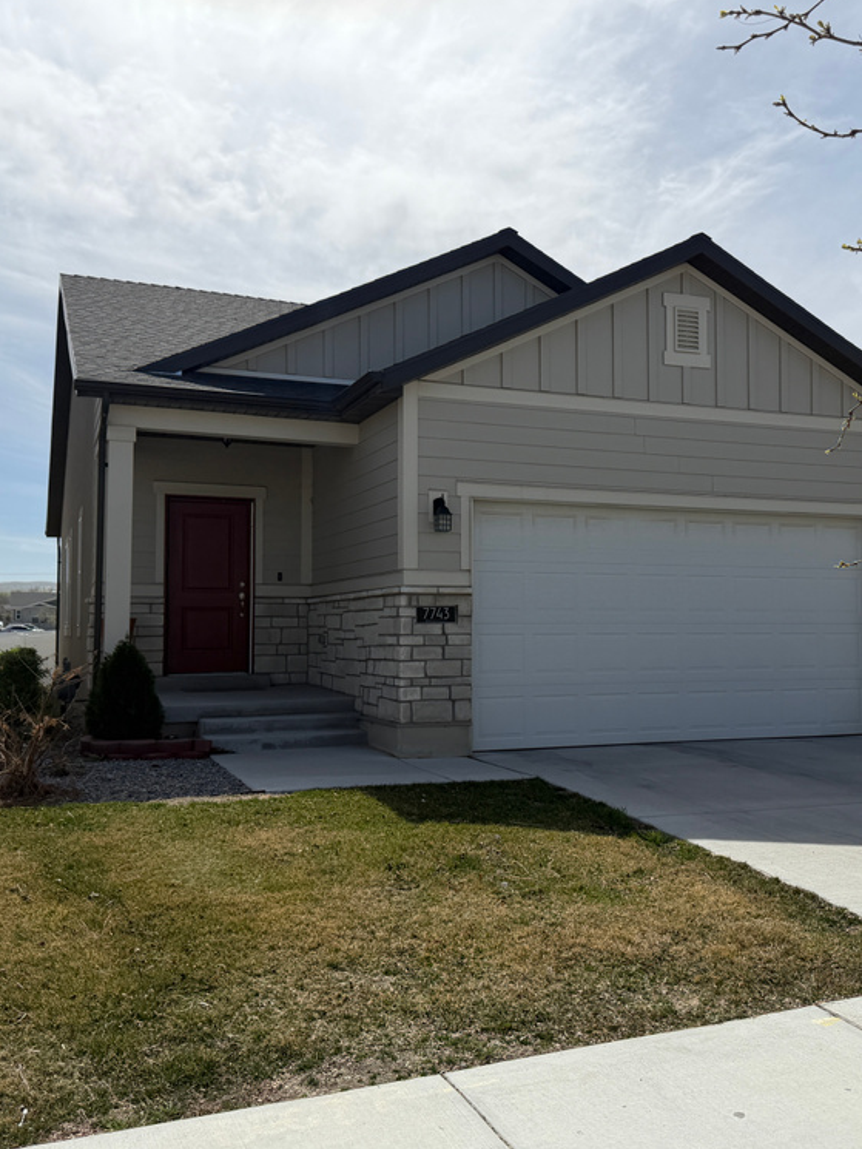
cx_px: 504
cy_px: 571
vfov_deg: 55.3
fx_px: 1095
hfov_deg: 42.8
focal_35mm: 33
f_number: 1.78
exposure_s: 1/9091
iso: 80
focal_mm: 6.76
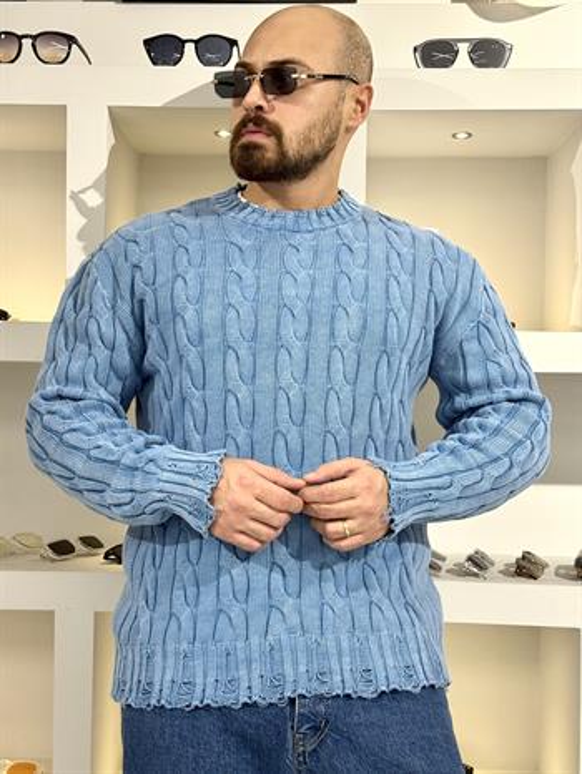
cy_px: 387
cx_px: 291
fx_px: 1075
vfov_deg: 39.6
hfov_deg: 30.3
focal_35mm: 48
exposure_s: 1/100
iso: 125
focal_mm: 6.76
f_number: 1.78
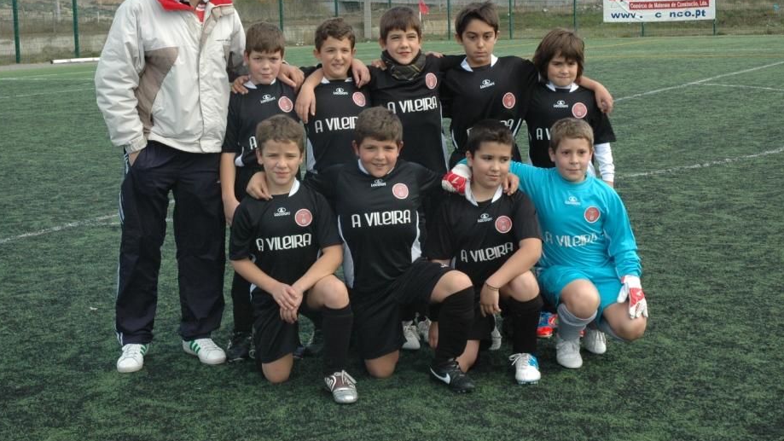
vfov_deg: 17.2
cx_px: 398
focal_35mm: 70
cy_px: 157
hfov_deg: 30.2
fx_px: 1455
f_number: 9
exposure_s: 1/320
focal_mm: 40
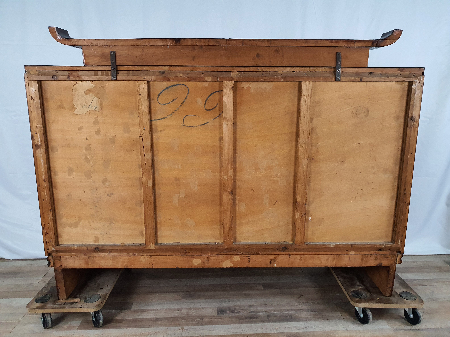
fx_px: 338
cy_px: 168
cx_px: 225
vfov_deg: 53.1
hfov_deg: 67.3
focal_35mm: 26
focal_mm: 4.3
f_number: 2.4
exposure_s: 1/100
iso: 320
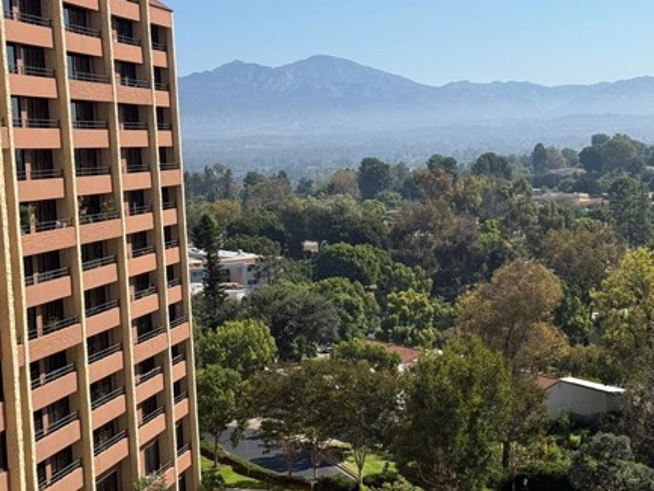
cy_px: 258
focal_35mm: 71
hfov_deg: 27.3
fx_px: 1342
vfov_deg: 20.7
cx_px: 400
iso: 80
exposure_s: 1/6024
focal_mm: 6.76
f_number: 1.78
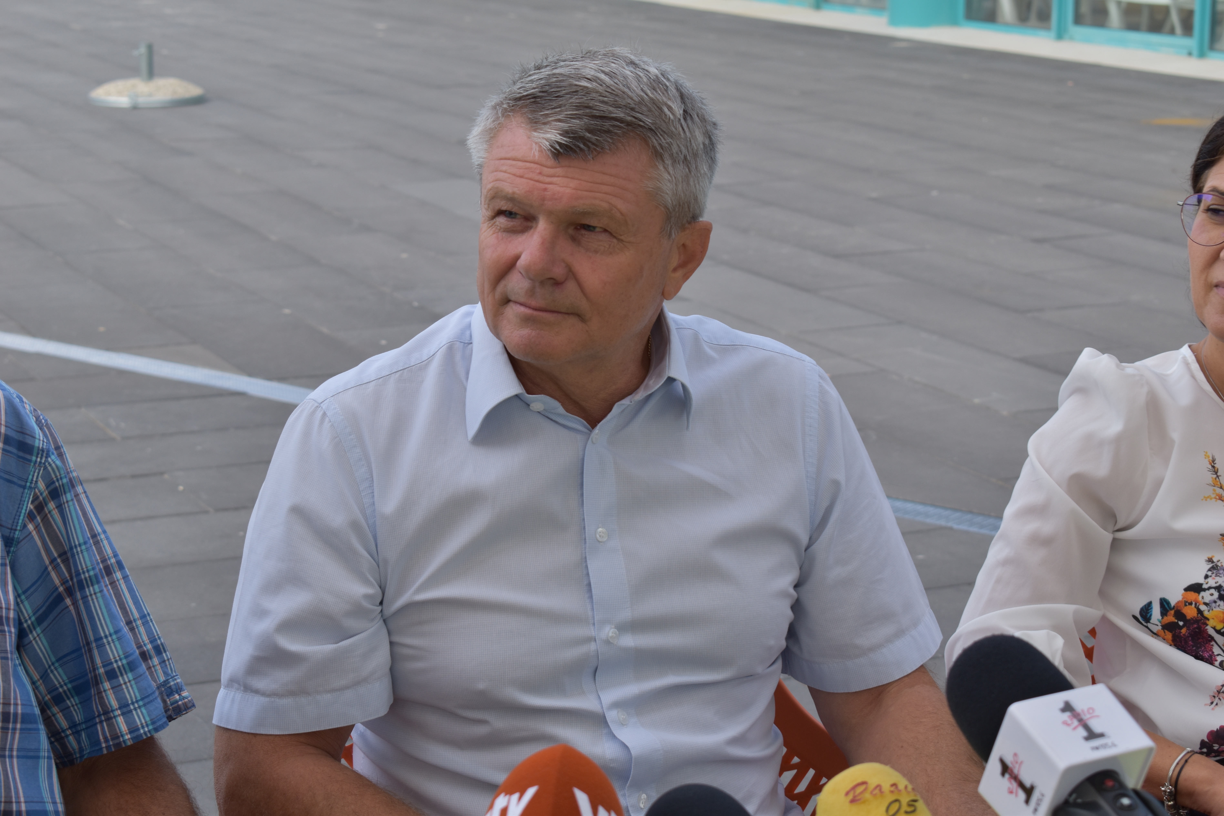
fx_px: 2805
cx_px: 612
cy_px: 408
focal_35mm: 82
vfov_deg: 16.6
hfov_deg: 24.6
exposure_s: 1/250
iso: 160
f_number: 8
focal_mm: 55
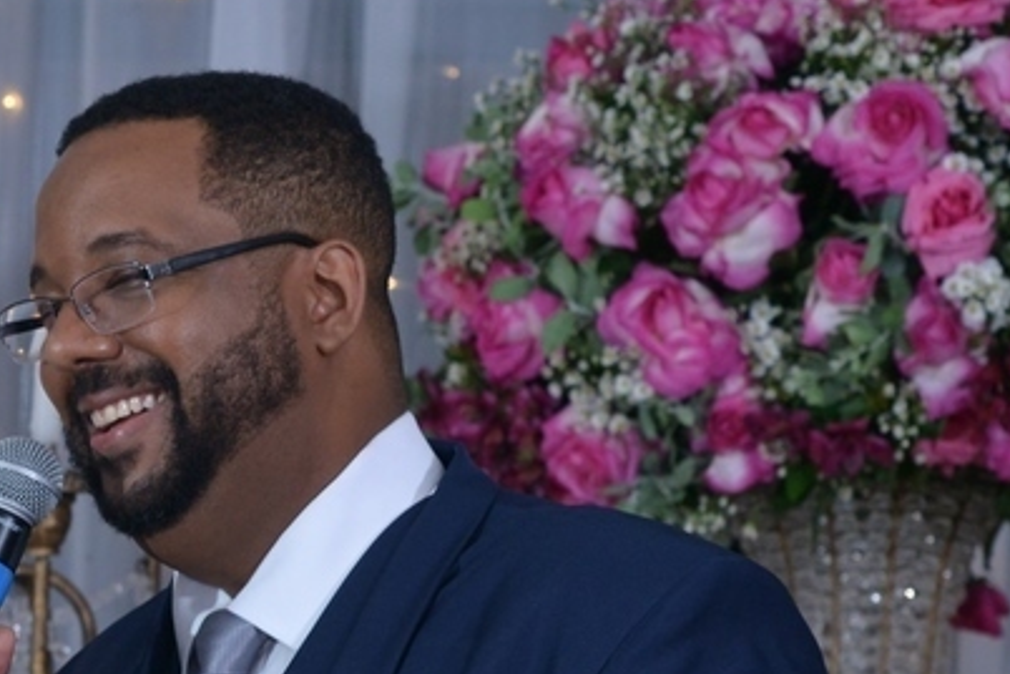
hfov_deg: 9.6
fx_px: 5863
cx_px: -382
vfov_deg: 6.5
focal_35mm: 209
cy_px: 728
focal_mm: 70
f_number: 5.6
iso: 1100
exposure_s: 1/200
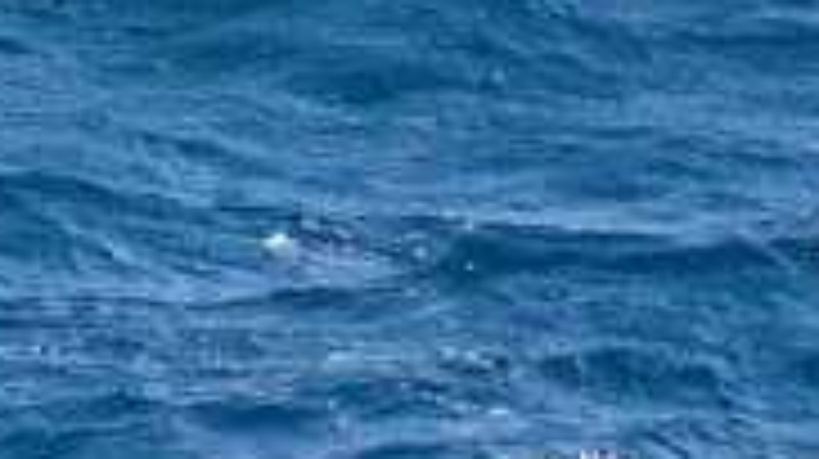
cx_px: -52
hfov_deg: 2.9
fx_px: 16078
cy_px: -295
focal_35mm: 741
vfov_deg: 1.6
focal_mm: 86
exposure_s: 1/8000
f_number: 4.5
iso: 1800
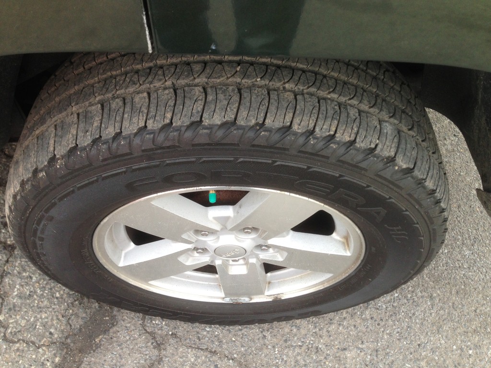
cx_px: 246
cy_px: 184
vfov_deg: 42.9
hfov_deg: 55.4
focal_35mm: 33
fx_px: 468
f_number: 2.4
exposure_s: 1/120
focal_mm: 4.13
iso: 64
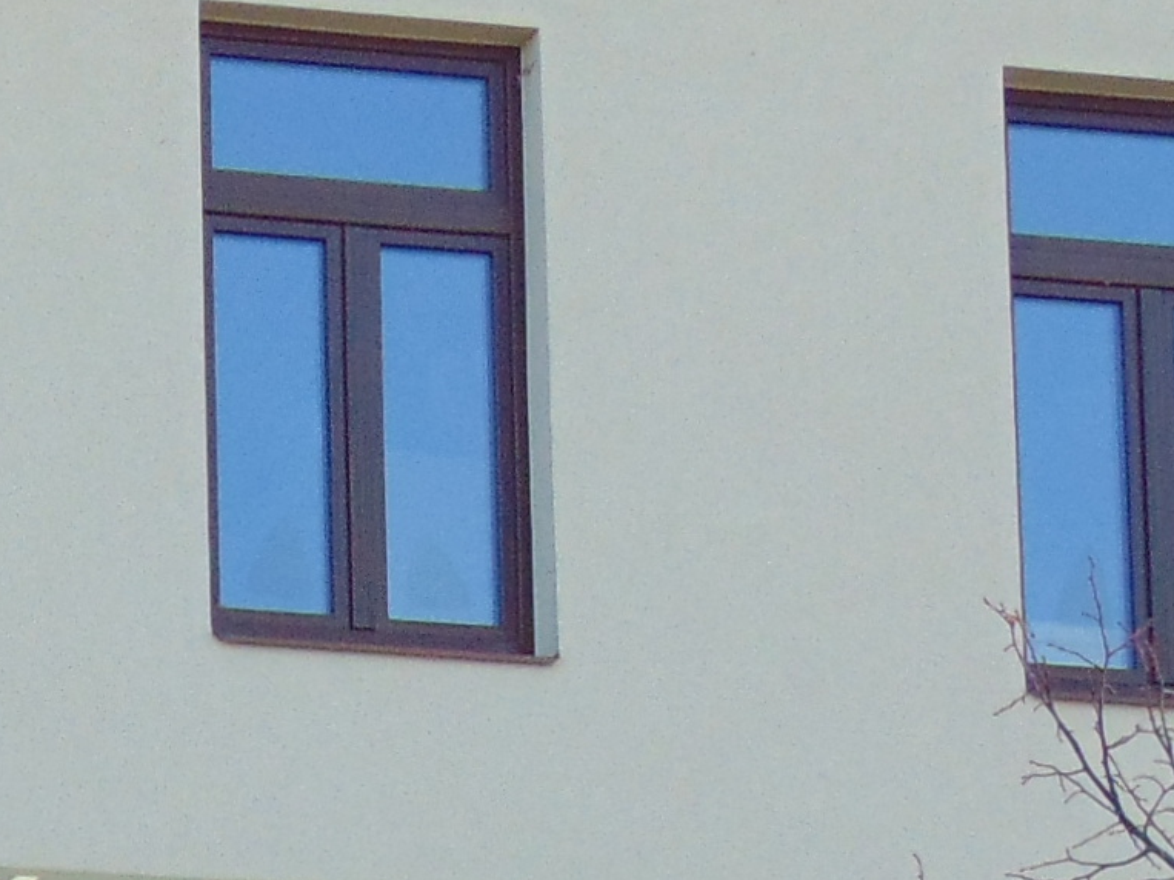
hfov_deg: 6.8
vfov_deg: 5.1
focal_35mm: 287
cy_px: 1231
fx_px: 9732
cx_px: -426
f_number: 3.6
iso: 80
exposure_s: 1/200
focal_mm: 10.8
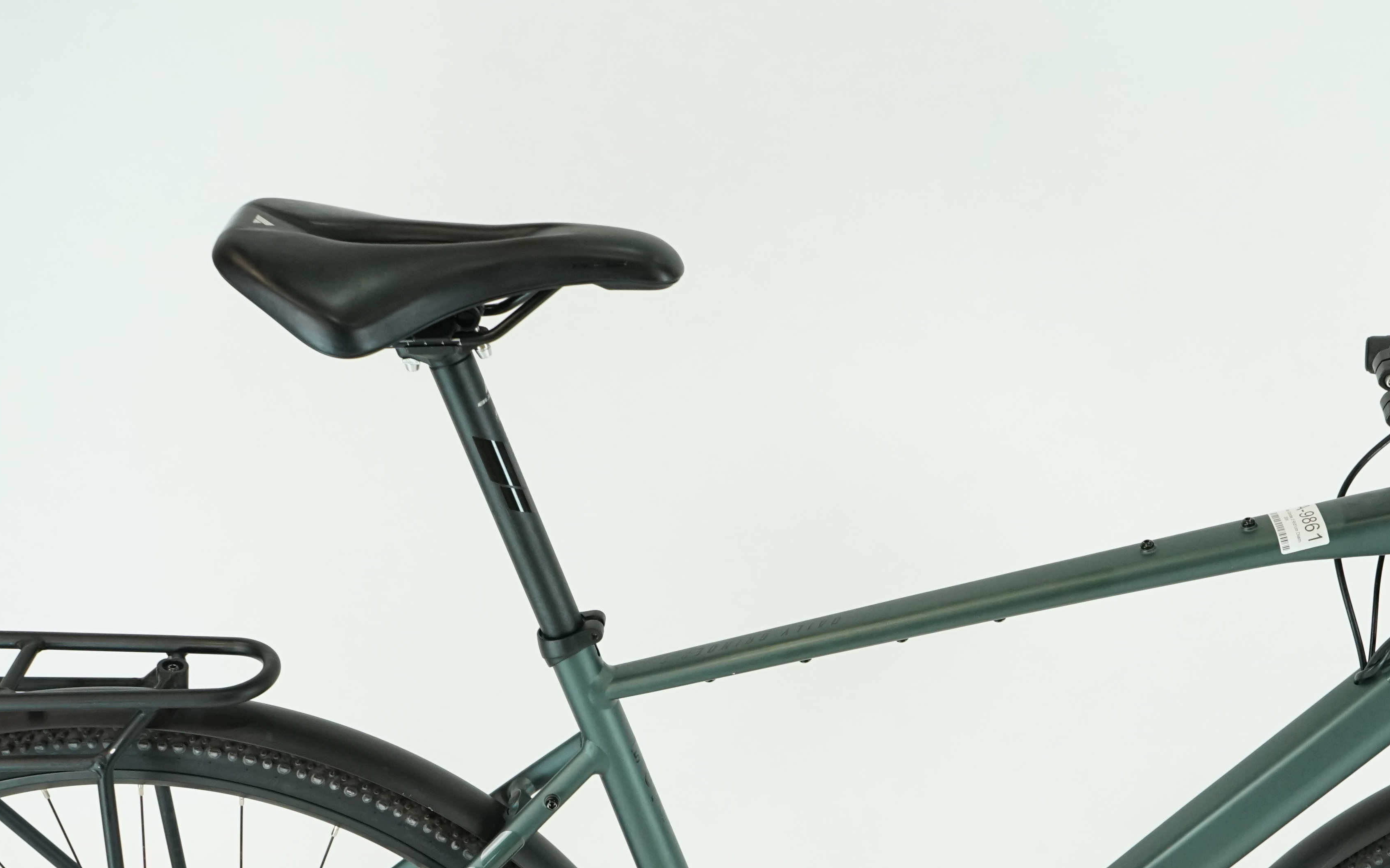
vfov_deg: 23.4
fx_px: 2046
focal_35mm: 54
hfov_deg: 37.3
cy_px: 762
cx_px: 882
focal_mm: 30
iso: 1600
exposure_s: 1/200
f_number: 5.6
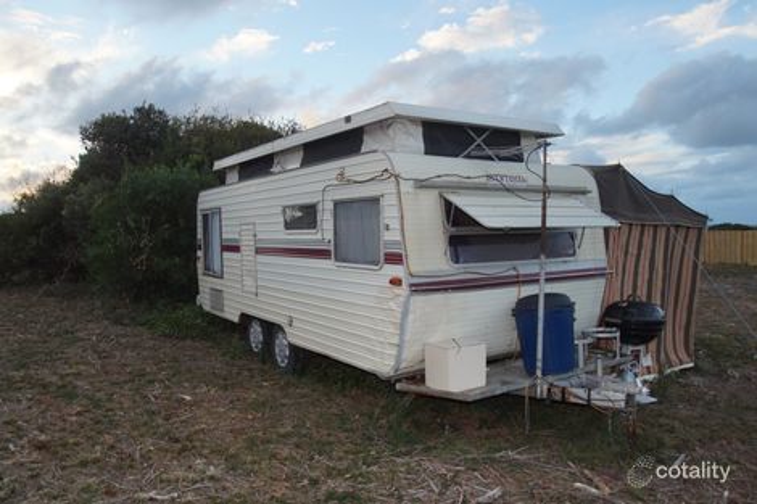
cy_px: 252
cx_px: 378
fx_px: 536
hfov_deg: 70.5
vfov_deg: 50.4
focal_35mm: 26
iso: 100
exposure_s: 1/80
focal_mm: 17
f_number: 4.5
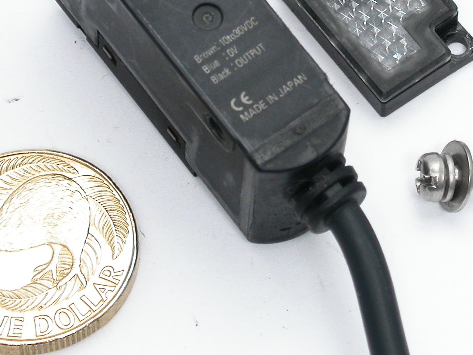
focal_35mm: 305
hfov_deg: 6.5
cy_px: 23
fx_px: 4167
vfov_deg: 4.9
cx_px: 331
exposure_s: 1/7.7
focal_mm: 32
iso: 100
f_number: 5.8
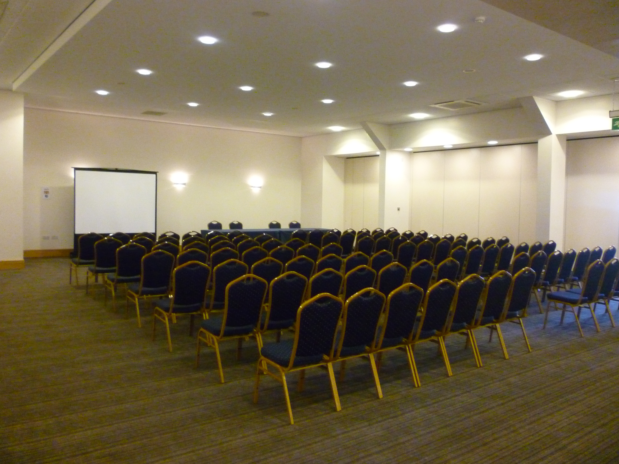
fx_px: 519
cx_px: 310
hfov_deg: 61.7
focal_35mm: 29
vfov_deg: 48.2
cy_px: 232
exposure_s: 1/25
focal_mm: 5.2
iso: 800
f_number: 3.3
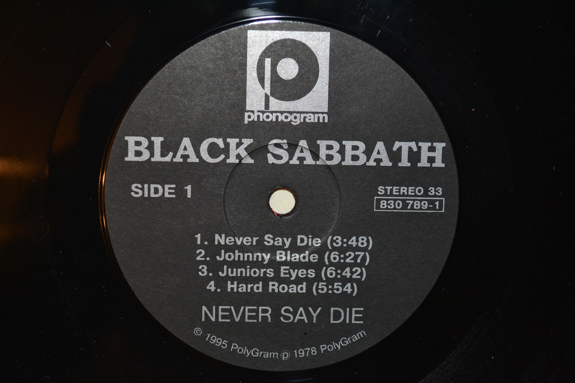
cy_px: 192
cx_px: 288
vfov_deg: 25.7
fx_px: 838
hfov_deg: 37.9
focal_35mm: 52
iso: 450
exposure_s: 1/60
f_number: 5
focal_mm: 35
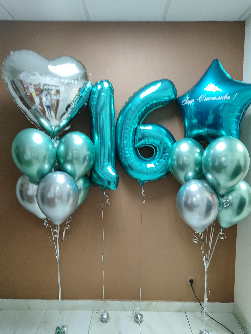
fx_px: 232
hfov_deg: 56.8
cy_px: 167
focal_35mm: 24
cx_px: 126
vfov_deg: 71.6
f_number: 1.89
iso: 709
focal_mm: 5.89
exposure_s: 1/100
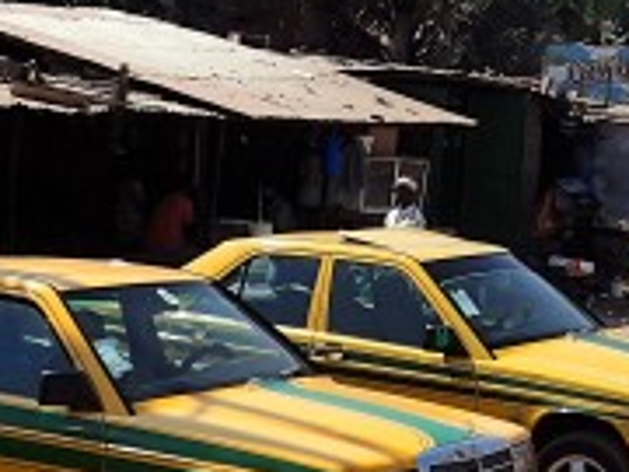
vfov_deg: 14.2
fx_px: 1872
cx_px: 535
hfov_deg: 18.8
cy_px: 26
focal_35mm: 103
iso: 100
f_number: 8
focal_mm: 4.5
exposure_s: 1/250
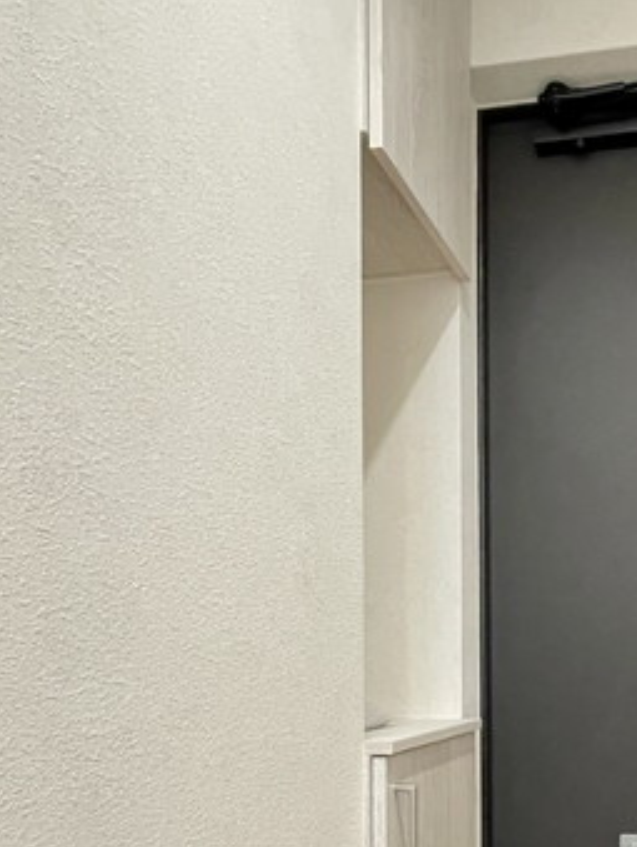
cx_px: 587
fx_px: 808
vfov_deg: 52.3
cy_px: 657
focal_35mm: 33
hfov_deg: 39.5
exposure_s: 1/50
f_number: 2.4
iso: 800
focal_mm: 1.55
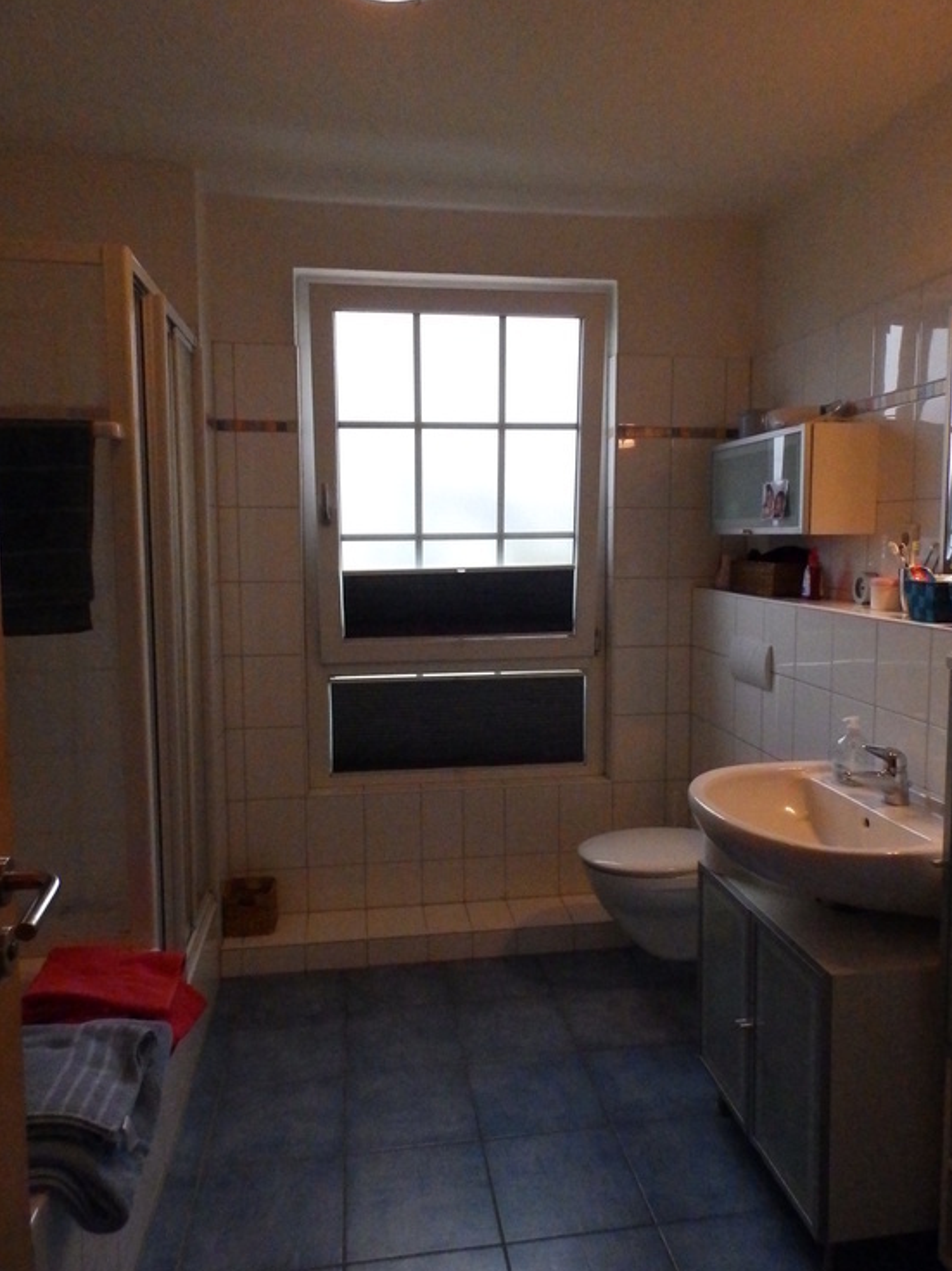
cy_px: 617
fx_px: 844
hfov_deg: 58.8
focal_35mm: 23
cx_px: 494
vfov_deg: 73.9
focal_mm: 4
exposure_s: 1/160
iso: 1600
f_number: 3.4
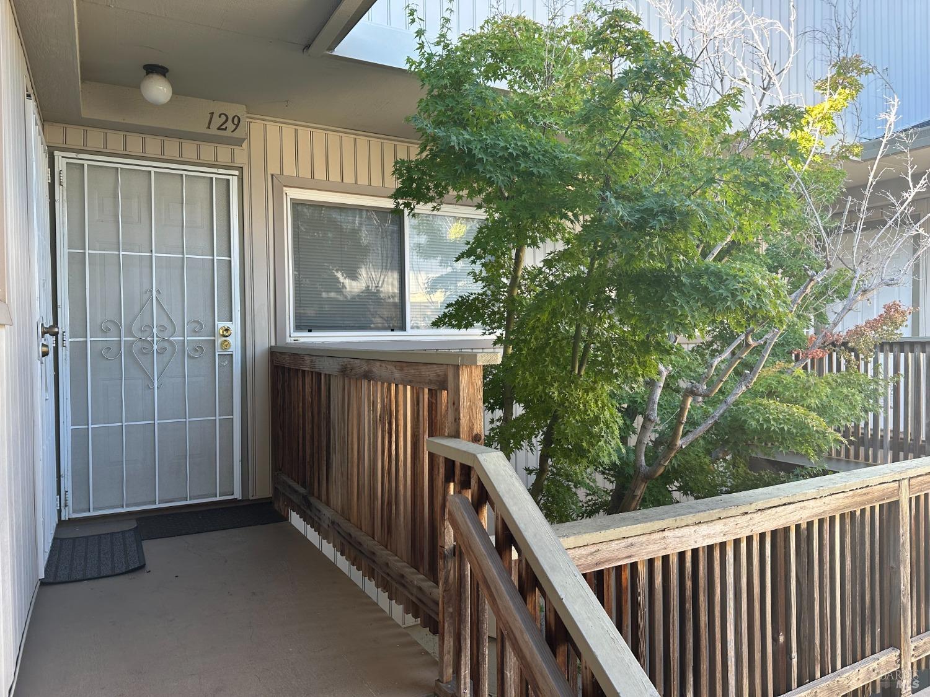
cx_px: 465
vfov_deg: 56.8
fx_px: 645
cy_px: 348
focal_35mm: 24
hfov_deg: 71.6
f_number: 1.78
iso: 100
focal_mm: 6.86
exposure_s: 1/144
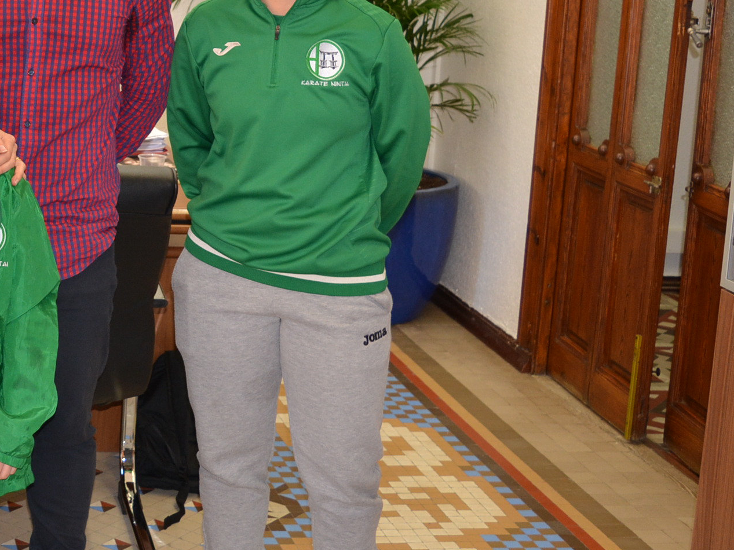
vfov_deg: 19.5
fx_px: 1590
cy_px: 130
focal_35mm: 75
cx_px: -66
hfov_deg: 24.3
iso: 400
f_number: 4
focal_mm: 22
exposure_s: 1/80
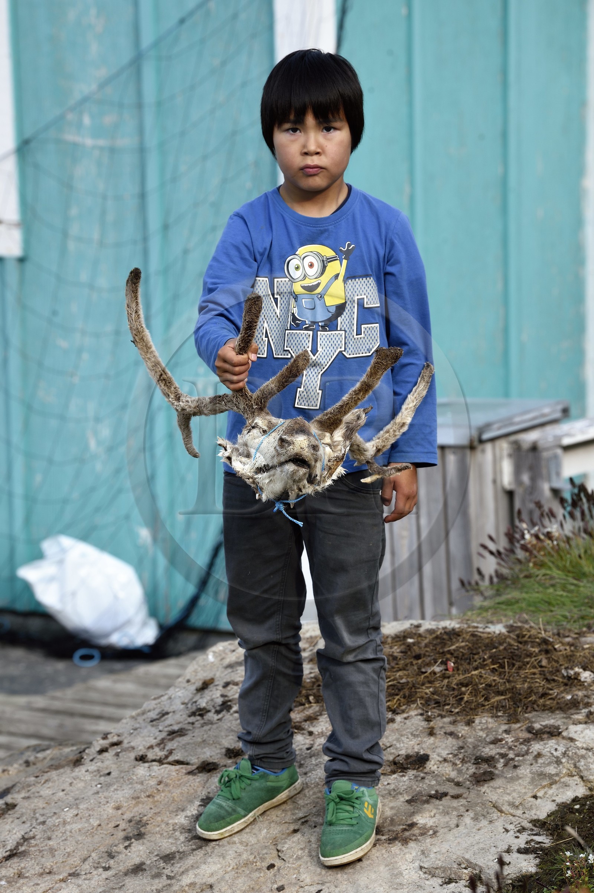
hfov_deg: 8.1
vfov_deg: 12.1
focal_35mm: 170
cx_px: 297
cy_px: 446
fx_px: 4211
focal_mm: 170
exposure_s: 1/320
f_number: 7.1
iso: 200
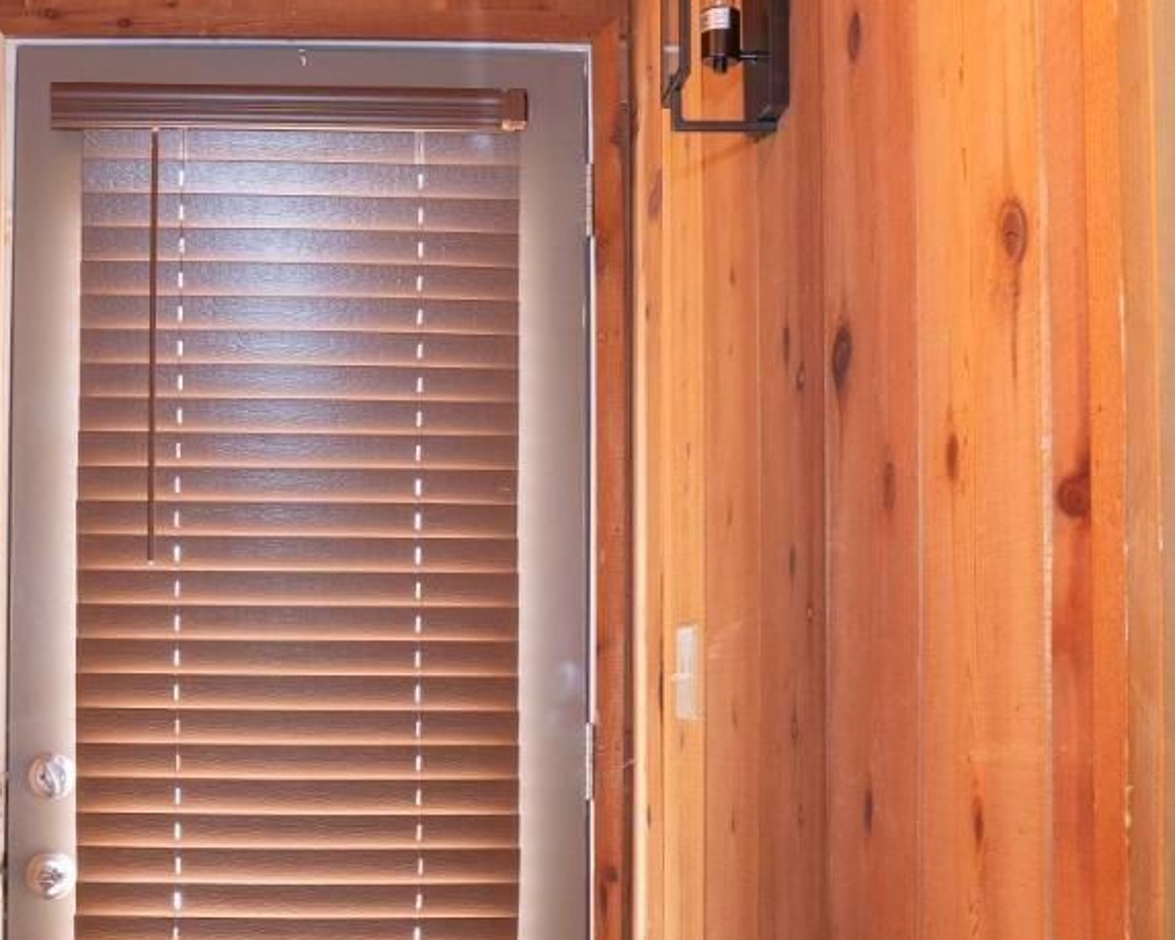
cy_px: 616
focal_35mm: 59
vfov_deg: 25.7
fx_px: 2051
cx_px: 359
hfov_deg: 31.6
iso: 500
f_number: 8
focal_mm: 16
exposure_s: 2
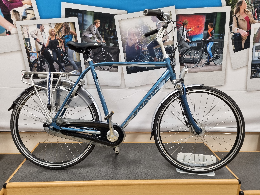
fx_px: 195
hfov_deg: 67.3
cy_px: 98
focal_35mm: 26
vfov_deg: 53.1
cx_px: 130
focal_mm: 5.4
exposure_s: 1/50
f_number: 1.8
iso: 250
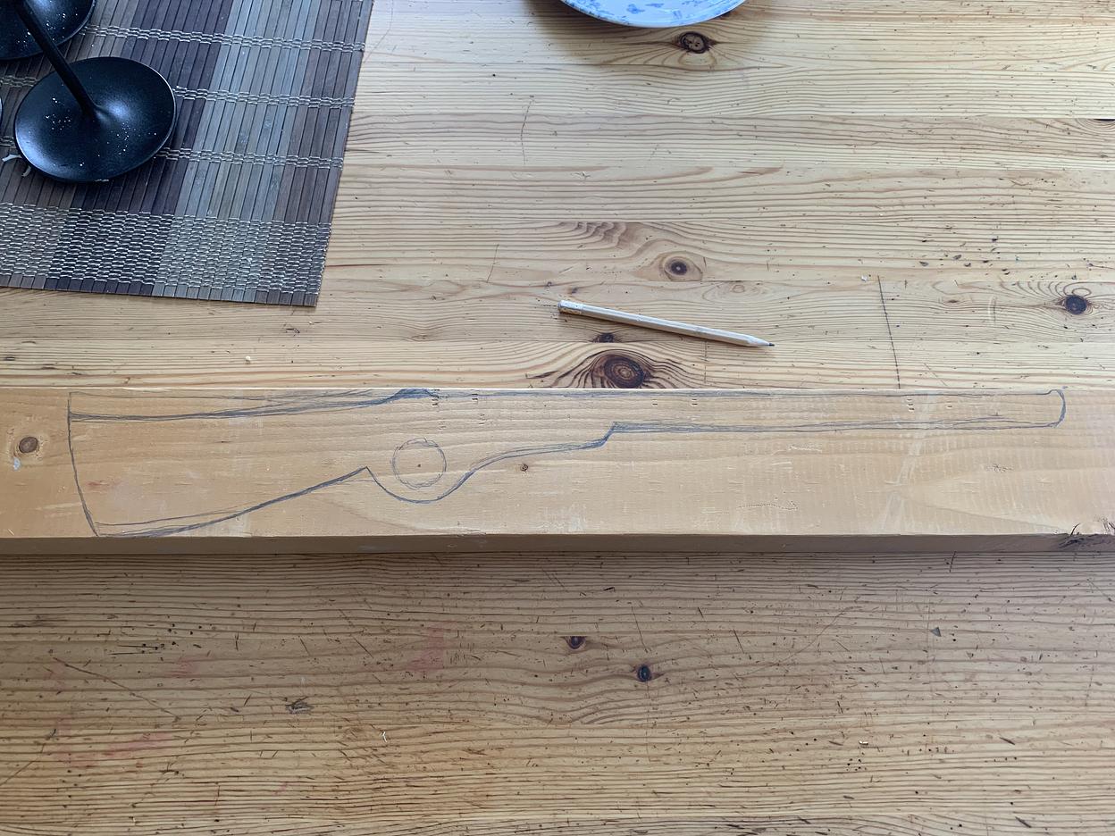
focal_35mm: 26
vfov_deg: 53.1
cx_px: 558
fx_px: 837
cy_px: 418
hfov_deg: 67.3
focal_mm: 4.25
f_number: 1.8
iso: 100
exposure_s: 1/73
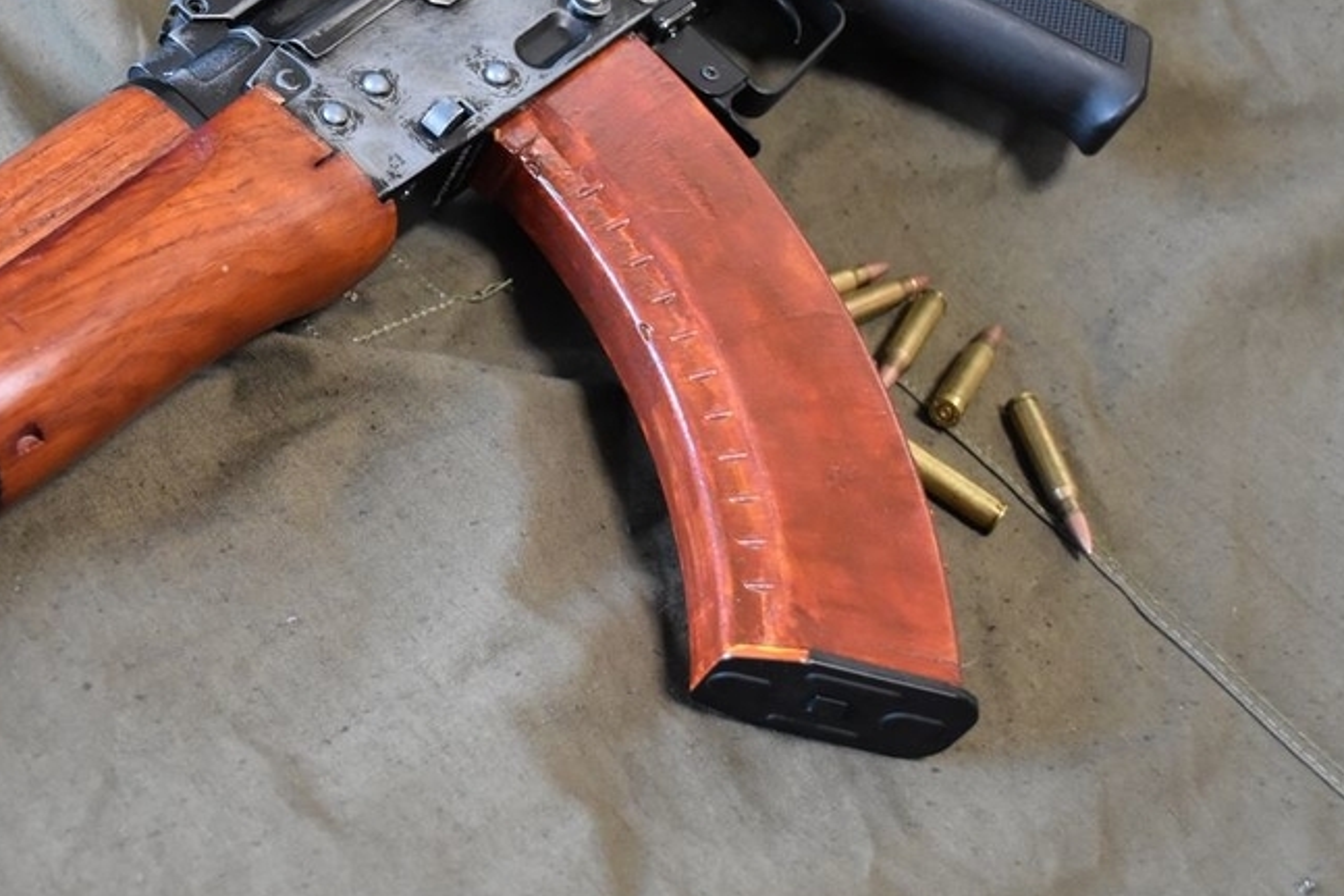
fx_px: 2127
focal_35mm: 57
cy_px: 205
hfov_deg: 34.7
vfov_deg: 23.5
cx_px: 442
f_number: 4
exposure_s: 1/60
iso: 2500
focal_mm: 24
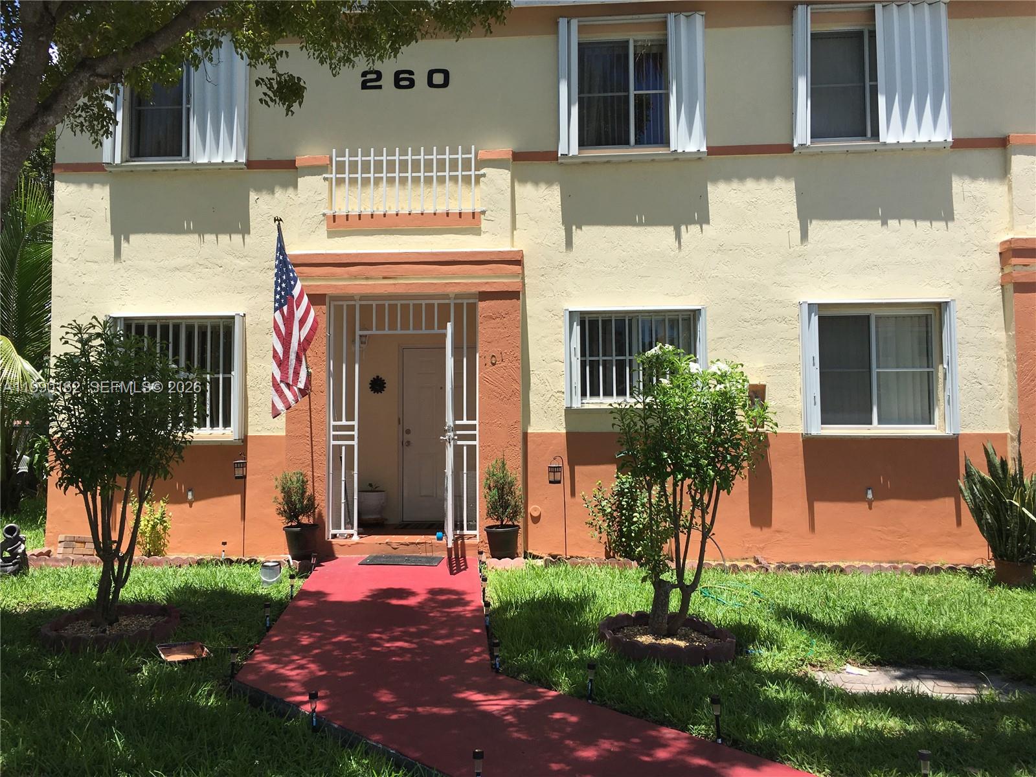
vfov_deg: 48.2
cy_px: 388
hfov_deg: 61.7
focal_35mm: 29
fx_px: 868
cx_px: 518
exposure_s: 1/1350
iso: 25
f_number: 2.2
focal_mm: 4.15
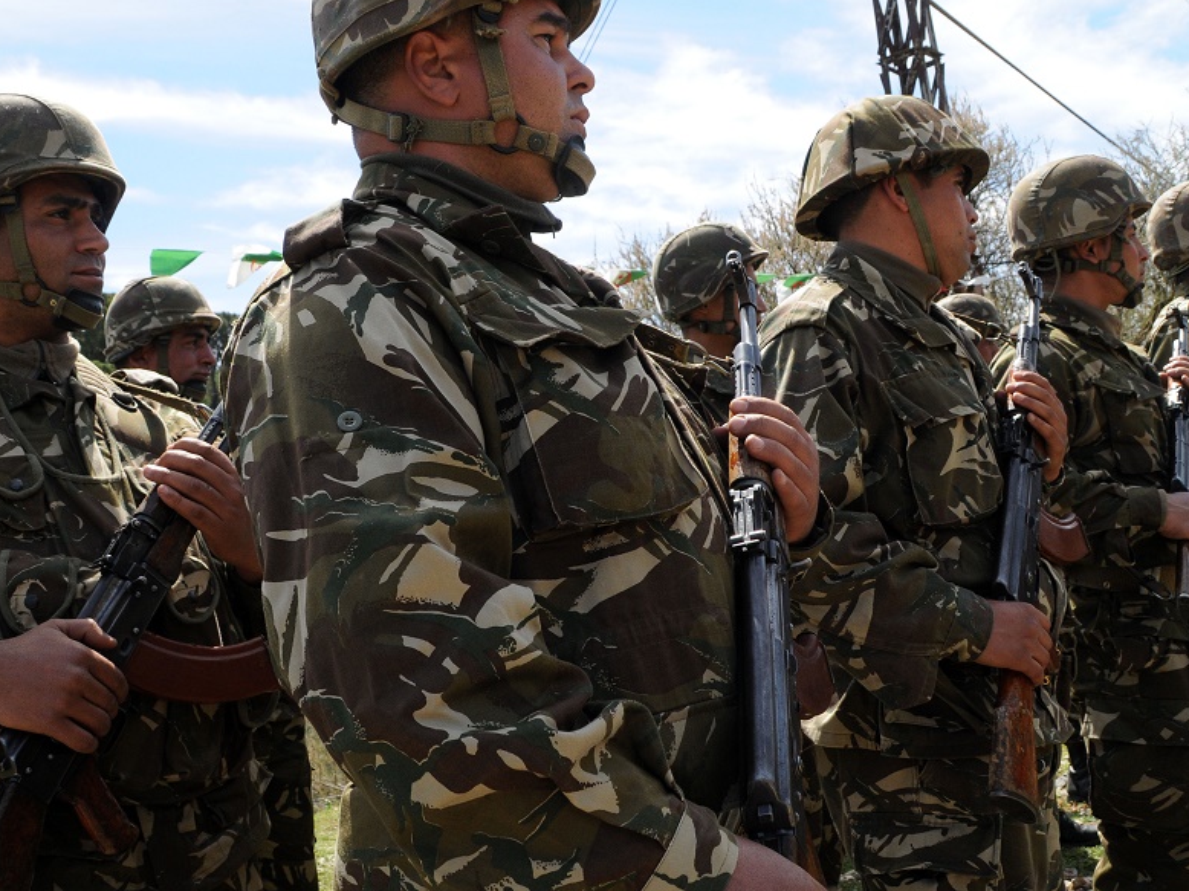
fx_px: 1030
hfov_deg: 59.7
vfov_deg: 46.8
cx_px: 512
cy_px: 444
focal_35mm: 30
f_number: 9
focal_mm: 18
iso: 400
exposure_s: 1/400
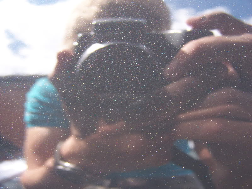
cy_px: 94
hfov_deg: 49.0
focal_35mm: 38
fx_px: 277
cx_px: 126
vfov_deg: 37.7
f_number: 2.8
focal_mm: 6.3
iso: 80
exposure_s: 1/50
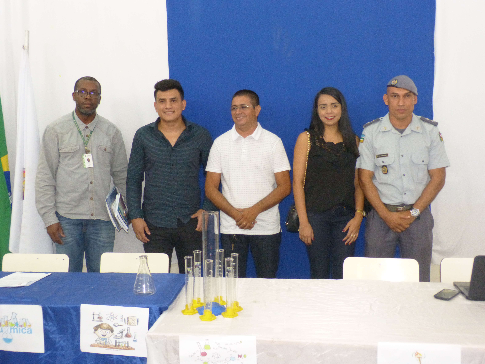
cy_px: 182
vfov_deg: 35.1
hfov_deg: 45.8
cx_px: 242
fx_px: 574
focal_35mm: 41
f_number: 3.1
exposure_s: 1/15
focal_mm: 7.3
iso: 640
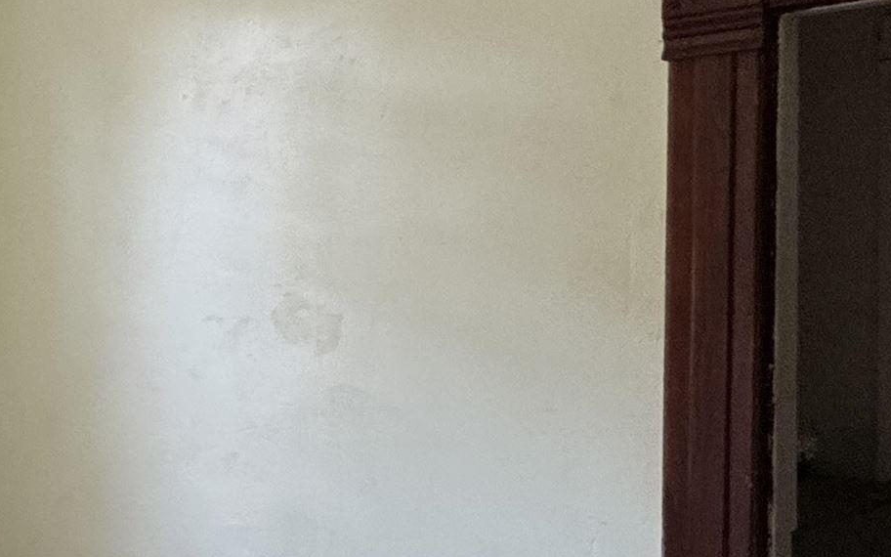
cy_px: 309
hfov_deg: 30.1
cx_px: -324
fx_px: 1214
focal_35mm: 50
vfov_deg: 25.8
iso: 160
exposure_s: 1/99
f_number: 2.2
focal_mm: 2.22
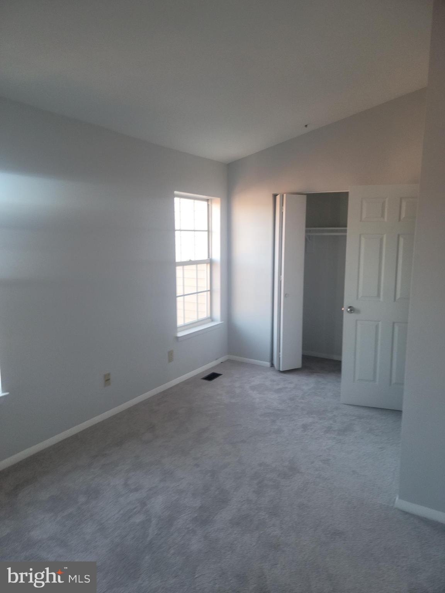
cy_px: 296
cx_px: 222
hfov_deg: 54.9
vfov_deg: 69.4
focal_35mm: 25
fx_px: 429
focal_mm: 7
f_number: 1.8
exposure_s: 1/59
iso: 80
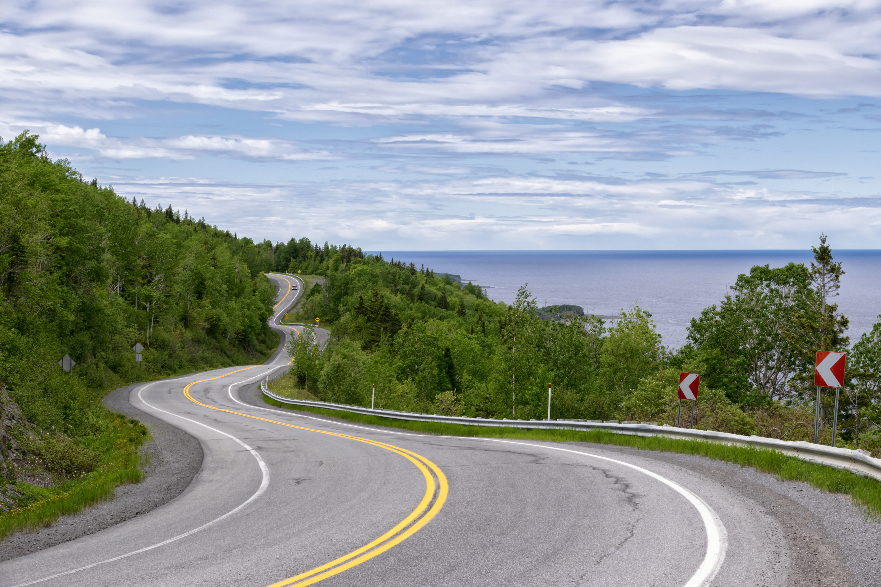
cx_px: 440
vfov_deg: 22.6
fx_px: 1468
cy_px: 294
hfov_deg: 33.4
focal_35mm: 60
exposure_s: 1/500
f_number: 11
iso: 320
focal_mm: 40
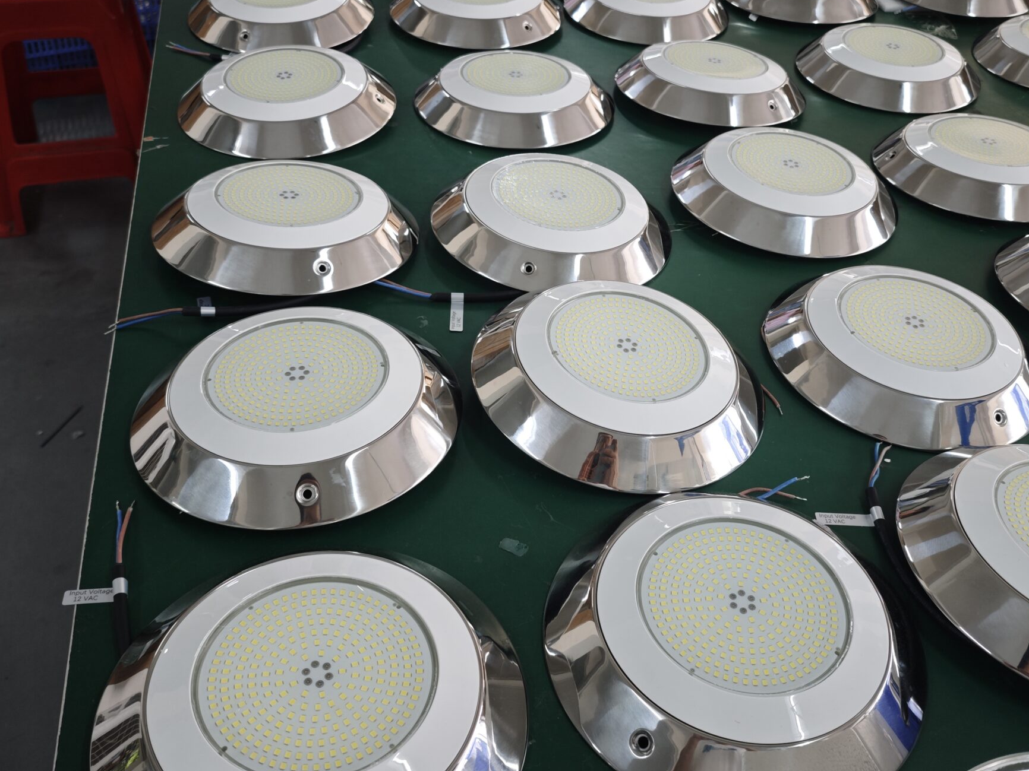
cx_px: 570
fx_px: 1011
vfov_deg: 41.5
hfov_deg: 53.8
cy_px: 297
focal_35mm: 34
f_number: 1.6
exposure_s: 1/100
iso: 125
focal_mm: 6.55
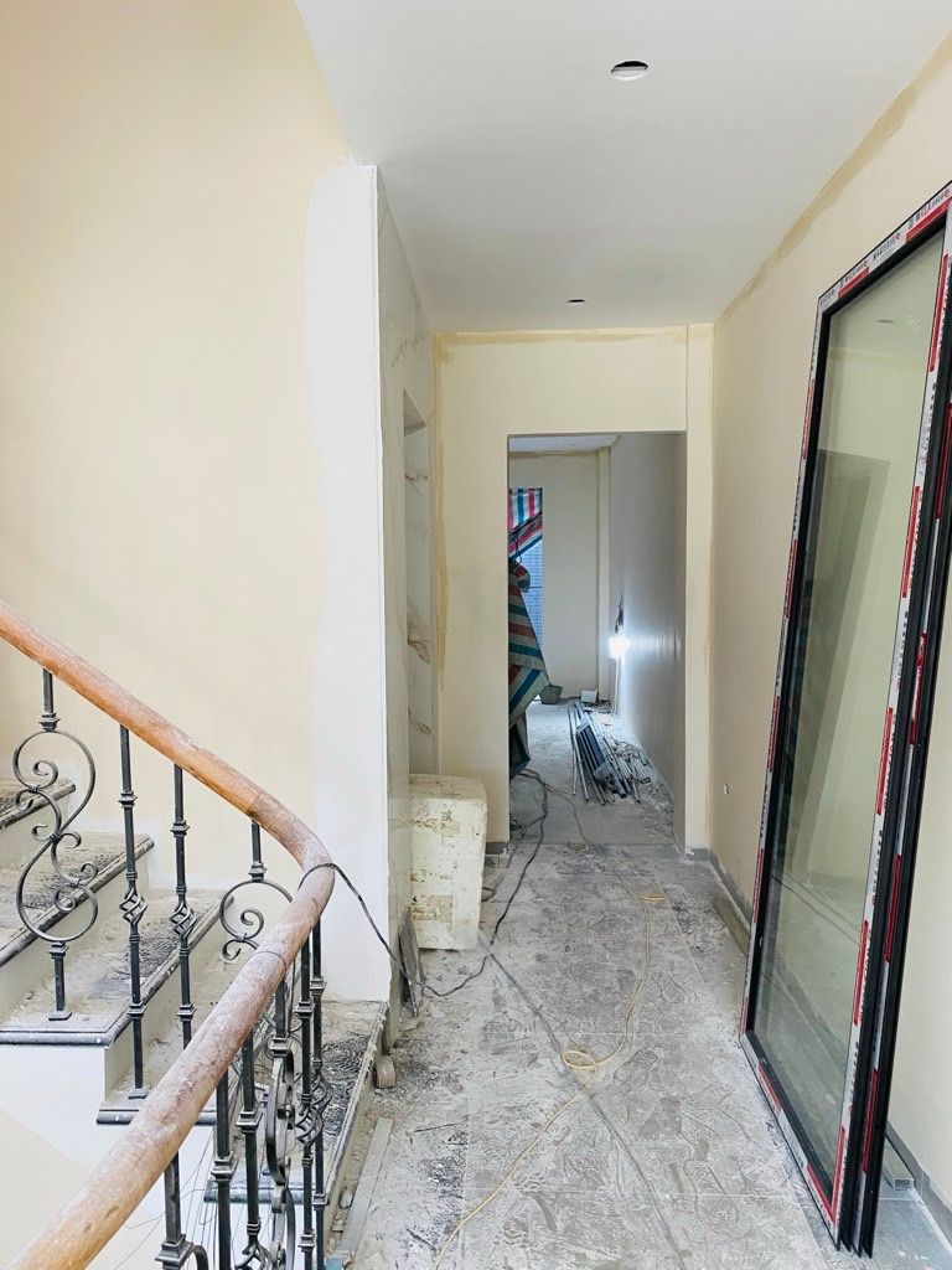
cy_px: 635
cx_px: 476
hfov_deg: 53.1
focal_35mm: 26
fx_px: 953
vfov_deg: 67.3
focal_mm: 4.25
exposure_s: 1/82
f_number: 1.8
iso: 125
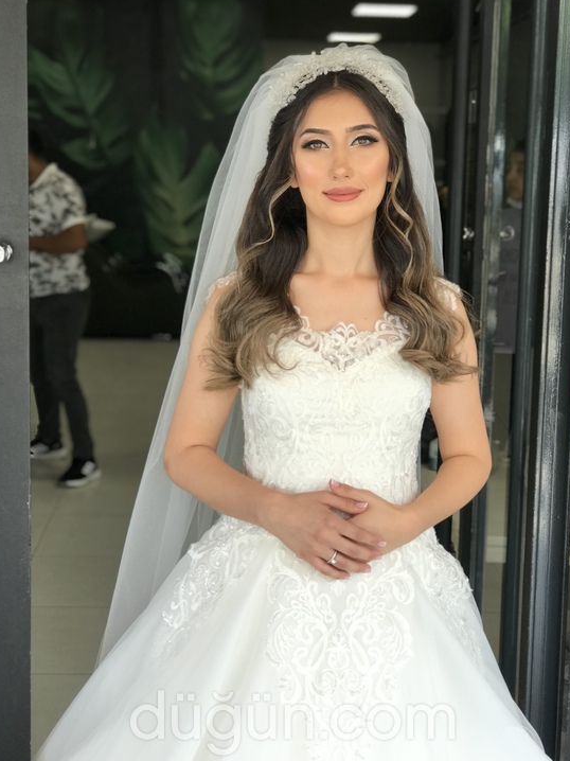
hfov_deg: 24.0
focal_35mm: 61
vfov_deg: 31.7
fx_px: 1340
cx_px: 292
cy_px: 362
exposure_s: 1/100
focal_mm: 6.6
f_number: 2.8
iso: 25
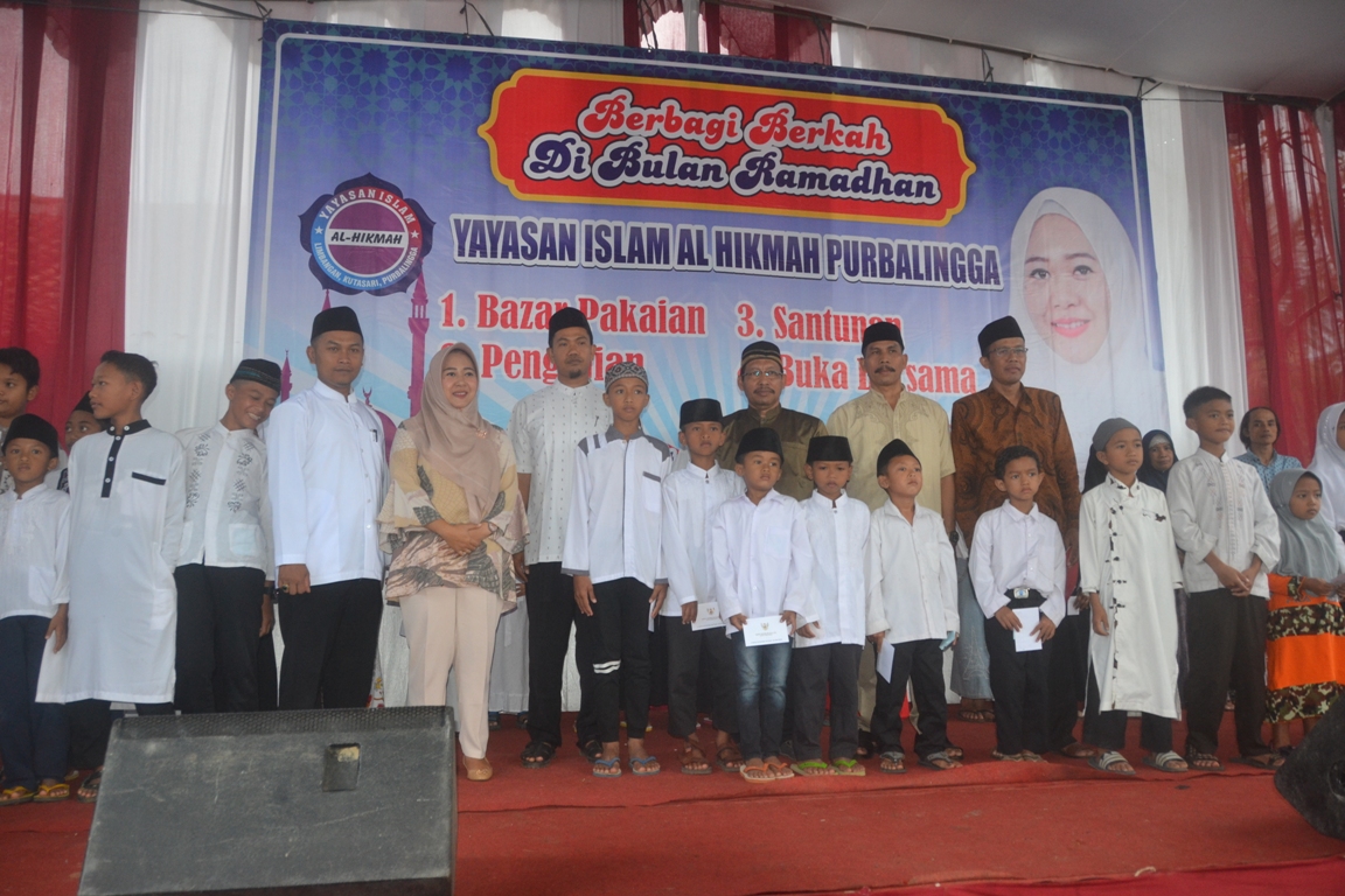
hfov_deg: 67.4
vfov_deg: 47.9
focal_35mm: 27
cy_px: 448
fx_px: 1009
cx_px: 672
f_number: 3.5
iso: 800
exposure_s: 1/60
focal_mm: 18
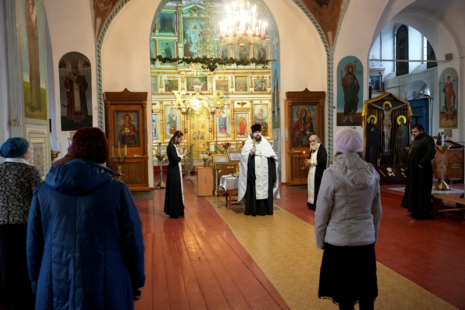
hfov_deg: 60.3
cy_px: 155
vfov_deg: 42.3
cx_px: 232
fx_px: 400
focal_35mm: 31
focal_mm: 31
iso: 5000
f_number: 4.5
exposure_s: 1/50
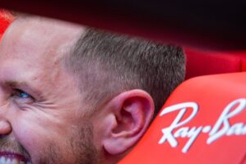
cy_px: 119
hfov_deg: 17.5
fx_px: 772
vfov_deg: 12.1
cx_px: -21
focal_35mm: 113
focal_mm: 44
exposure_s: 1/250
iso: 500
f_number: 4
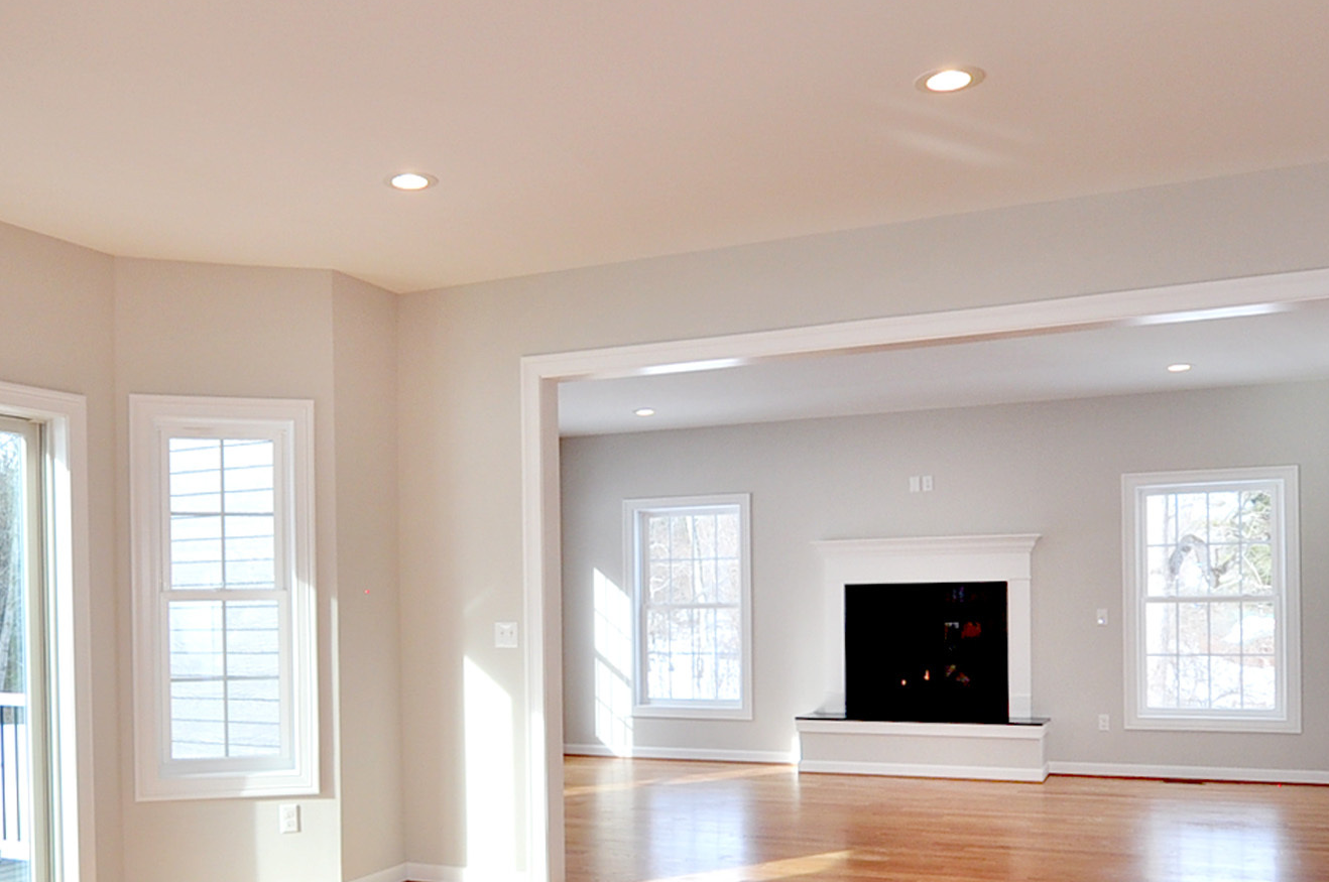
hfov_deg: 56.9
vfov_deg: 39.4
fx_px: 1217
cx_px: 534
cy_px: 587
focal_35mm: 33
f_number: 5
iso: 200
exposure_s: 1/125
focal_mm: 10
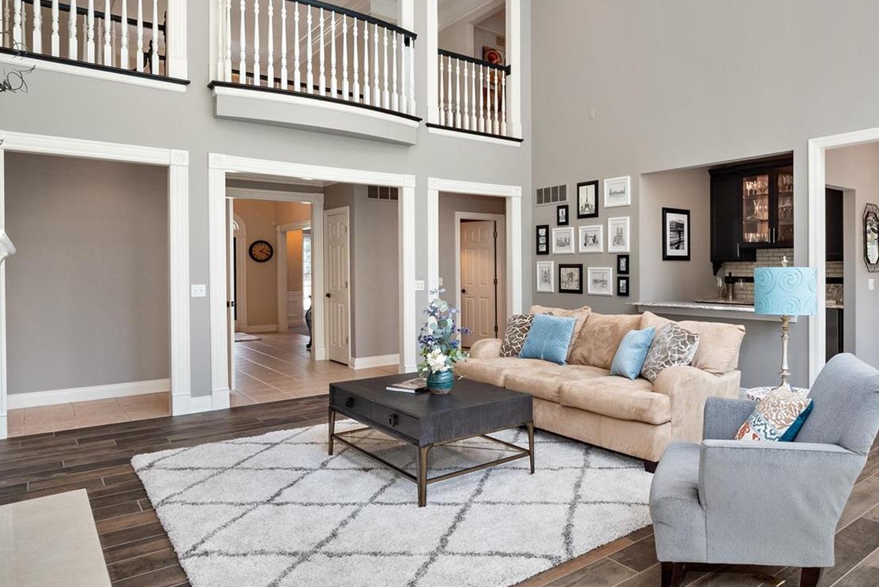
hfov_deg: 73.9
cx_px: 583
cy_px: 265
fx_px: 562
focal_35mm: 23
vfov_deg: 55.1
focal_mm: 8
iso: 400
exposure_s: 1/25
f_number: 8
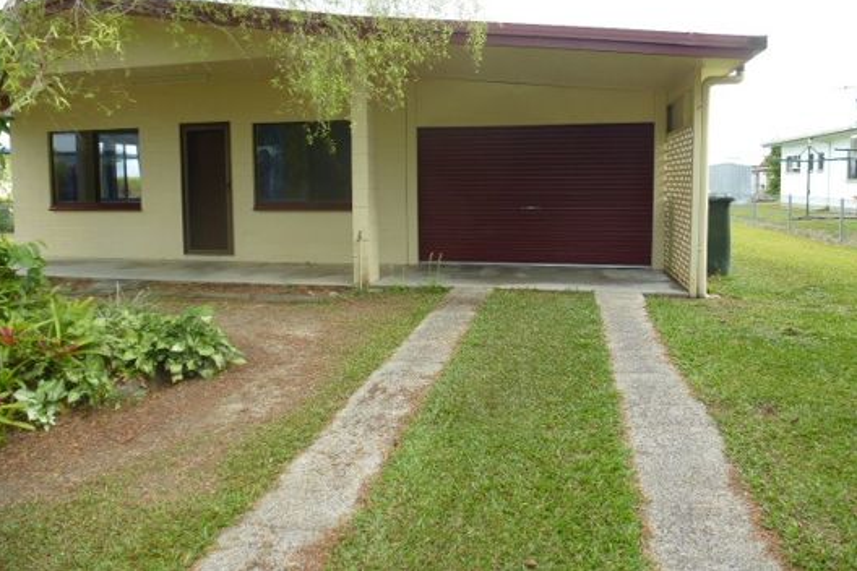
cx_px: 414
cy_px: 238
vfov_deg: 49.3
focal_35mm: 26
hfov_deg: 69.4
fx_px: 619
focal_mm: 4.3
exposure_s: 1/100
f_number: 3.5
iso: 100
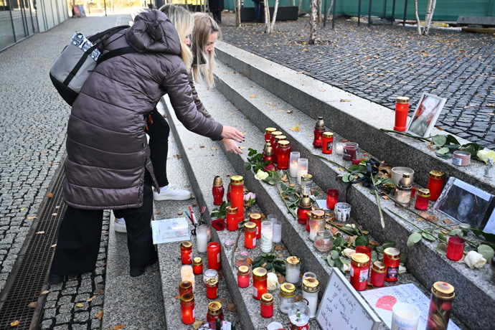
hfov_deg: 57.2
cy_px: 165
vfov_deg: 40.0
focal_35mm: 33
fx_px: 454
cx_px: 248
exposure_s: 1/1000
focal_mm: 33
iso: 2500
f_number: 5
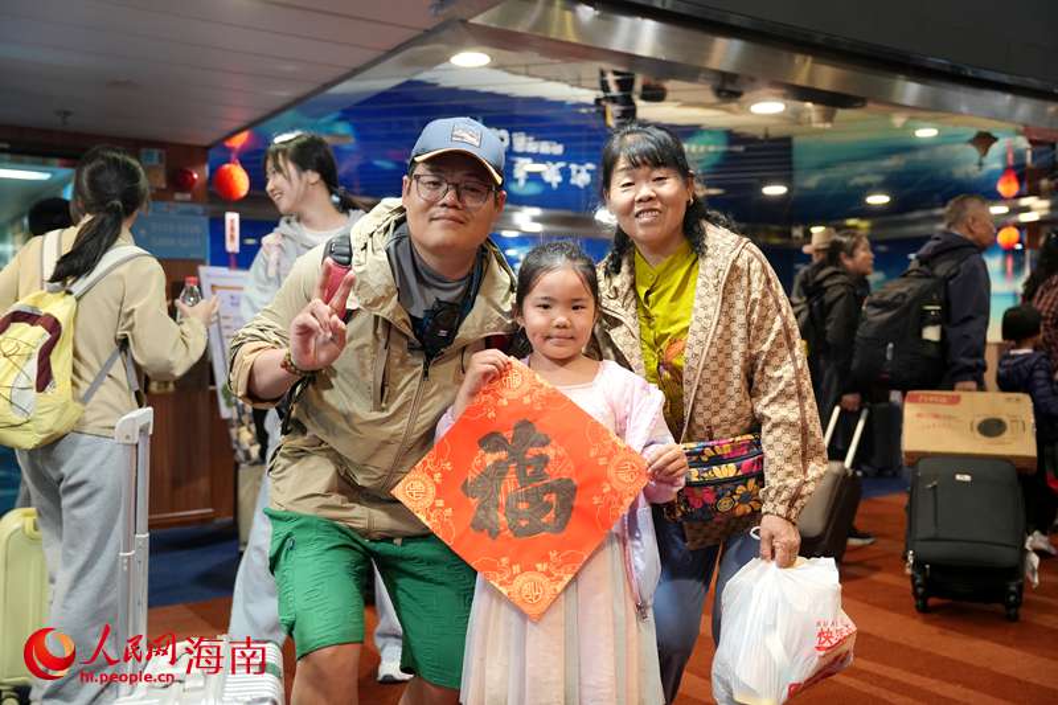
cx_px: 529
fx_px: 1028
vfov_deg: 37.8
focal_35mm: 35
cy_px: 352
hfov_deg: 54.4
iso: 1250
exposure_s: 1/100
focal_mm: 35
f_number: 2.8
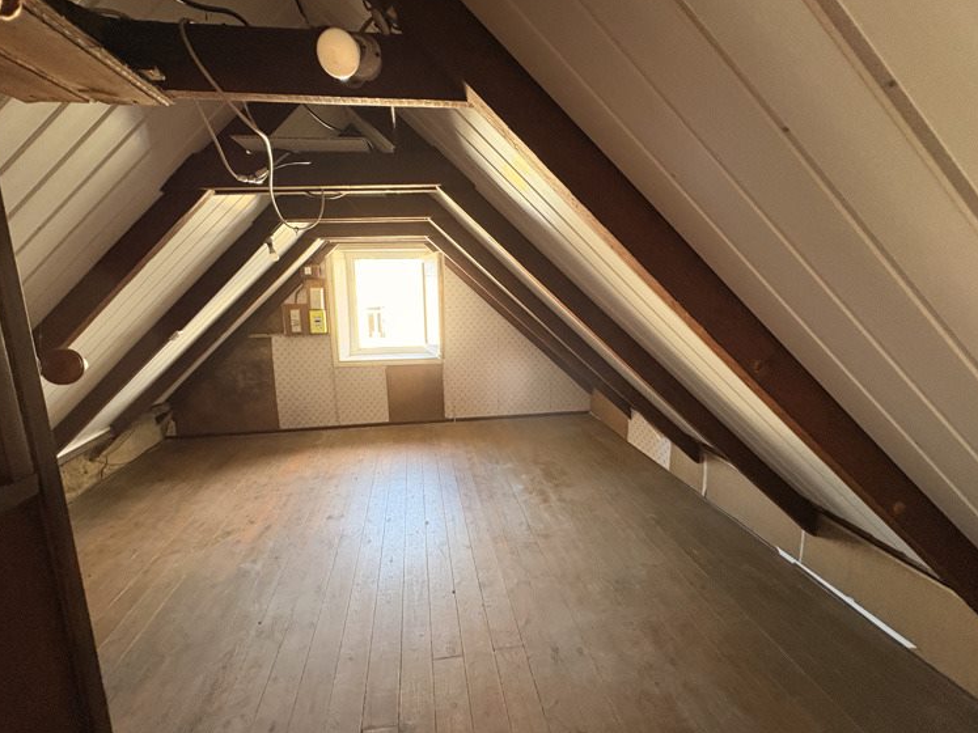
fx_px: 424
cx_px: 466
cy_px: 353
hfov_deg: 98.1
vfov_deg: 81.7
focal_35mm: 15
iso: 400
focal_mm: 2.22
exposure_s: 1/60
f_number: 2.2
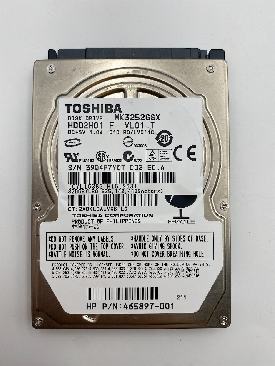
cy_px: 183
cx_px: 138
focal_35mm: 26
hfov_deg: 53.1
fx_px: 275
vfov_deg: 67.3
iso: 32
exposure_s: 1/246
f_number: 1.8
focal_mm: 4.25
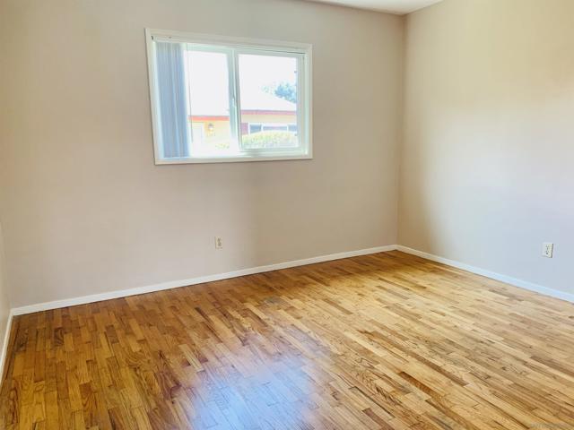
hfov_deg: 67.3
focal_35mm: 26
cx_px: 287
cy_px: 215
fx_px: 431
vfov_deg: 53.1
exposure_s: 1/60
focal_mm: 4.25
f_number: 1.8
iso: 80
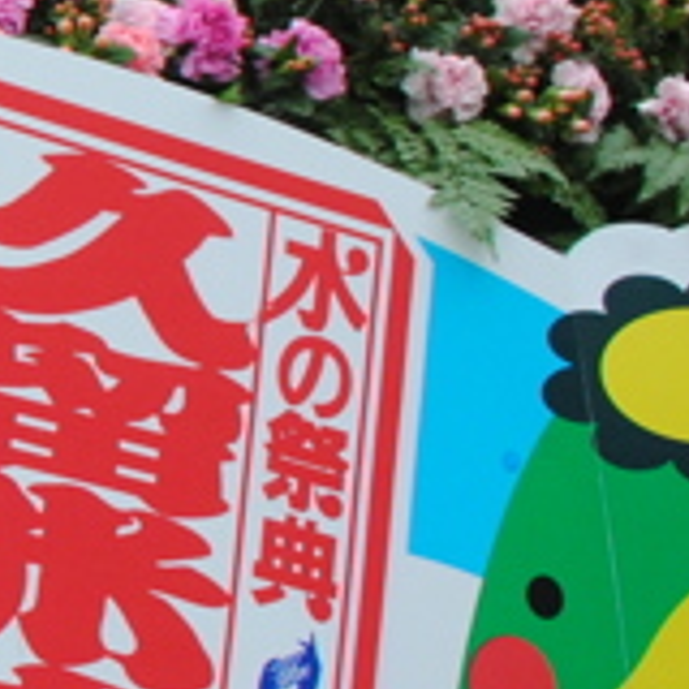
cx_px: -1391
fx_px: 3310
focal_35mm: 147
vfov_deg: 11.8
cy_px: 67
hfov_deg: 9.4
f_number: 7.1
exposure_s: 1/200
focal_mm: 18
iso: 400
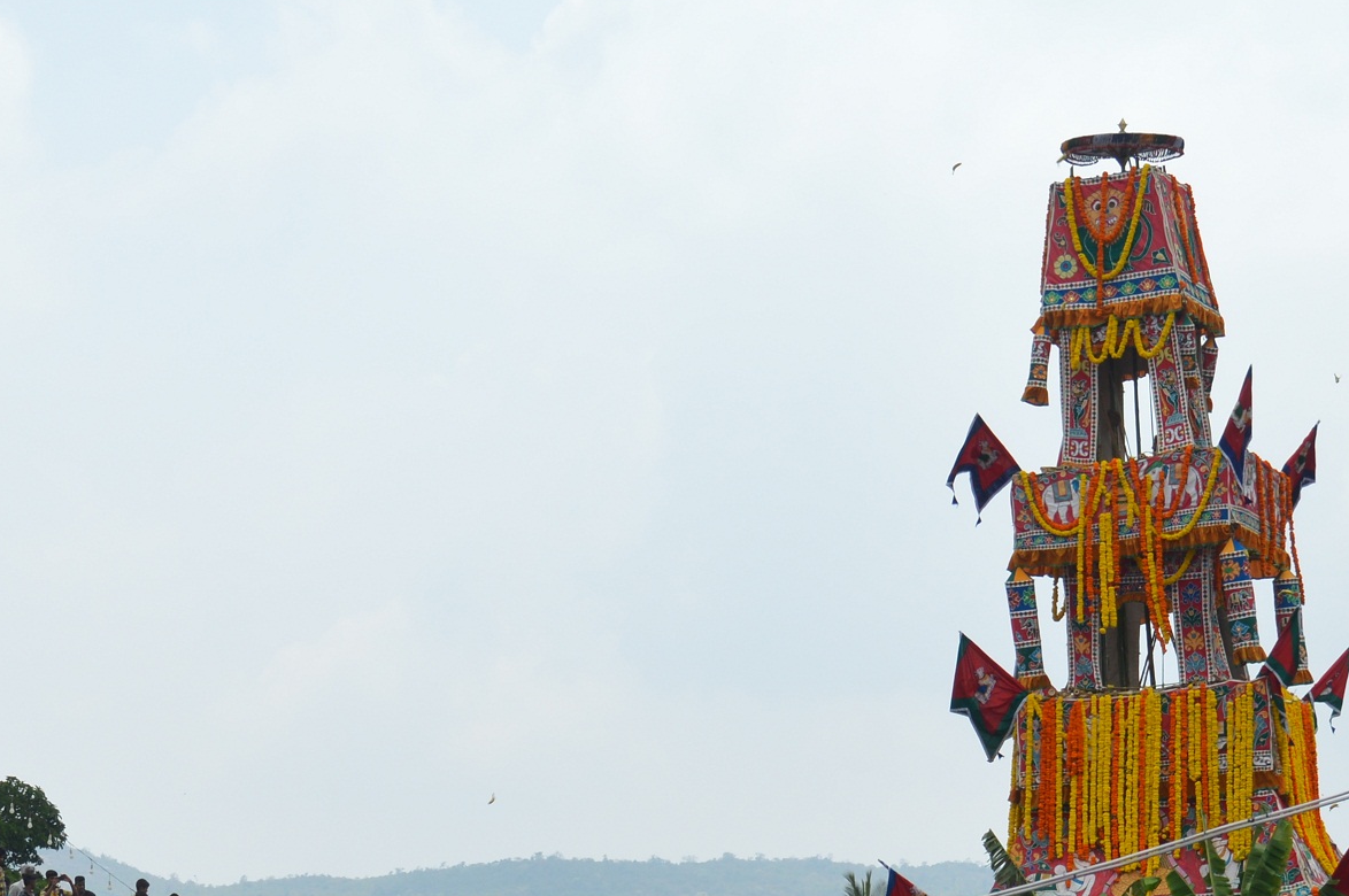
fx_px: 4304
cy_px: 967
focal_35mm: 115
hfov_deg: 17.8
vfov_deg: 11.7
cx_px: 518
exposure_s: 1/250
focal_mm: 30
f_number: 8
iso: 100
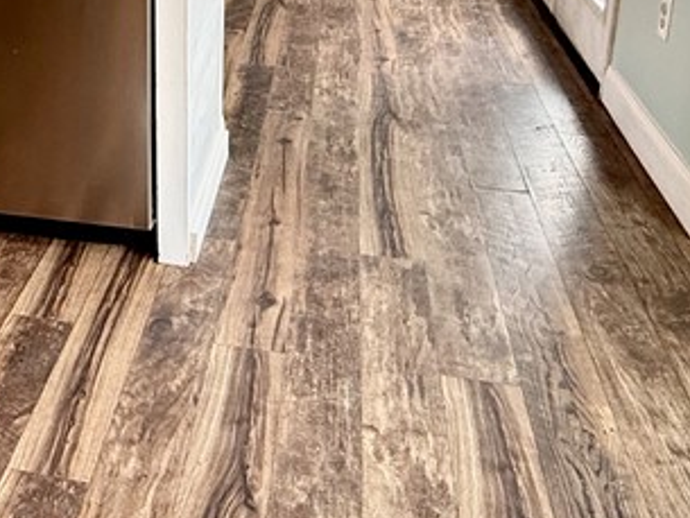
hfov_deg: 38.5
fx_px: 937
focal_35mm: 47
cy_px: 0
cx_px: 115
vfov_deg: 28.9
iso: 160
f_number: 2.2
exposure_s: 1/60
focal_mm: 2.22
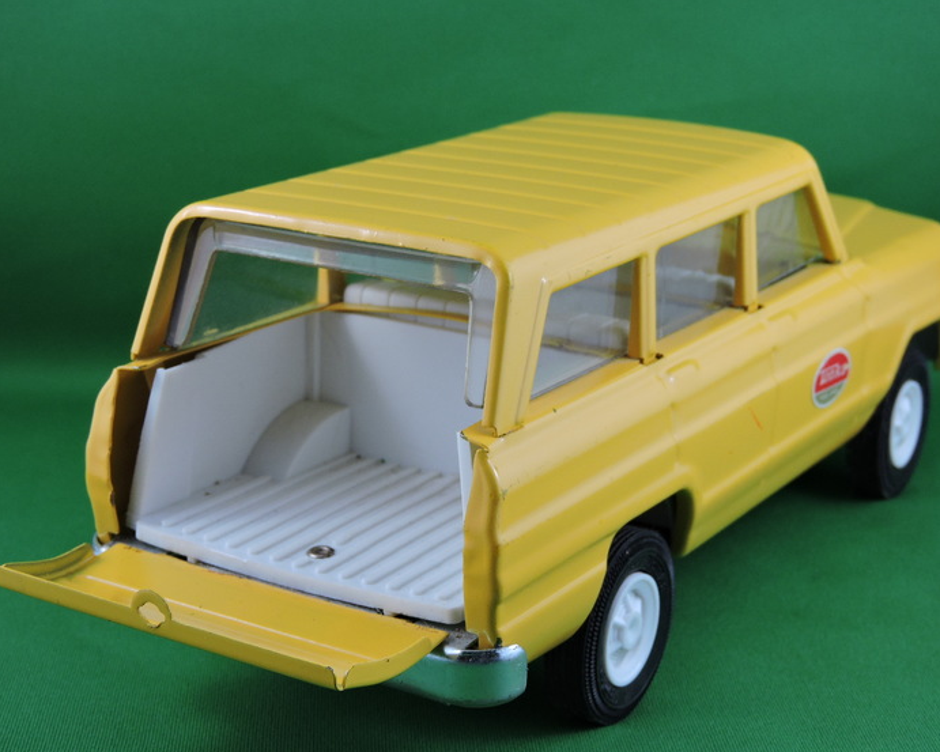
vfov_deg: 21.6
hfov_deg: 26.8
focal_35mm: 71
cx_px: 469
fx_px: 1976
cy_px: 392
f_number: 4.2
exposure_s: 1/30
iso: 100
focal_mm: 11.6
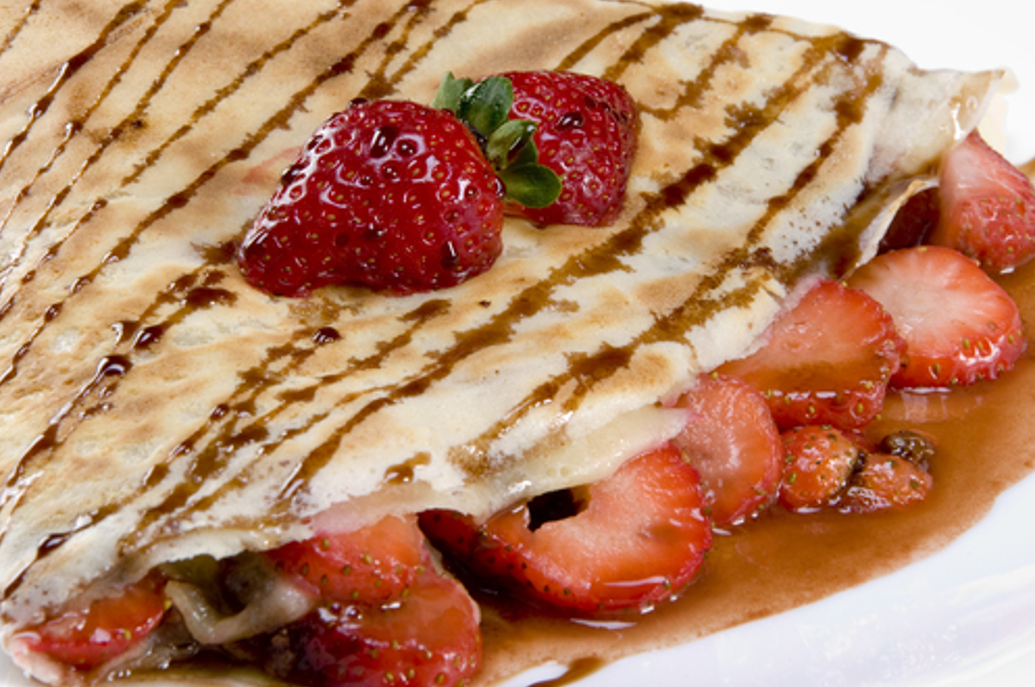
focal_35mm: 203
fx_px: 5818
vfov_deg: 6.8
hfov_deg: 10.2
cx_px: 416
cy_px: 313
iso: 100
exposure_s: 1/100
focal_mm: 105
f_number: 18
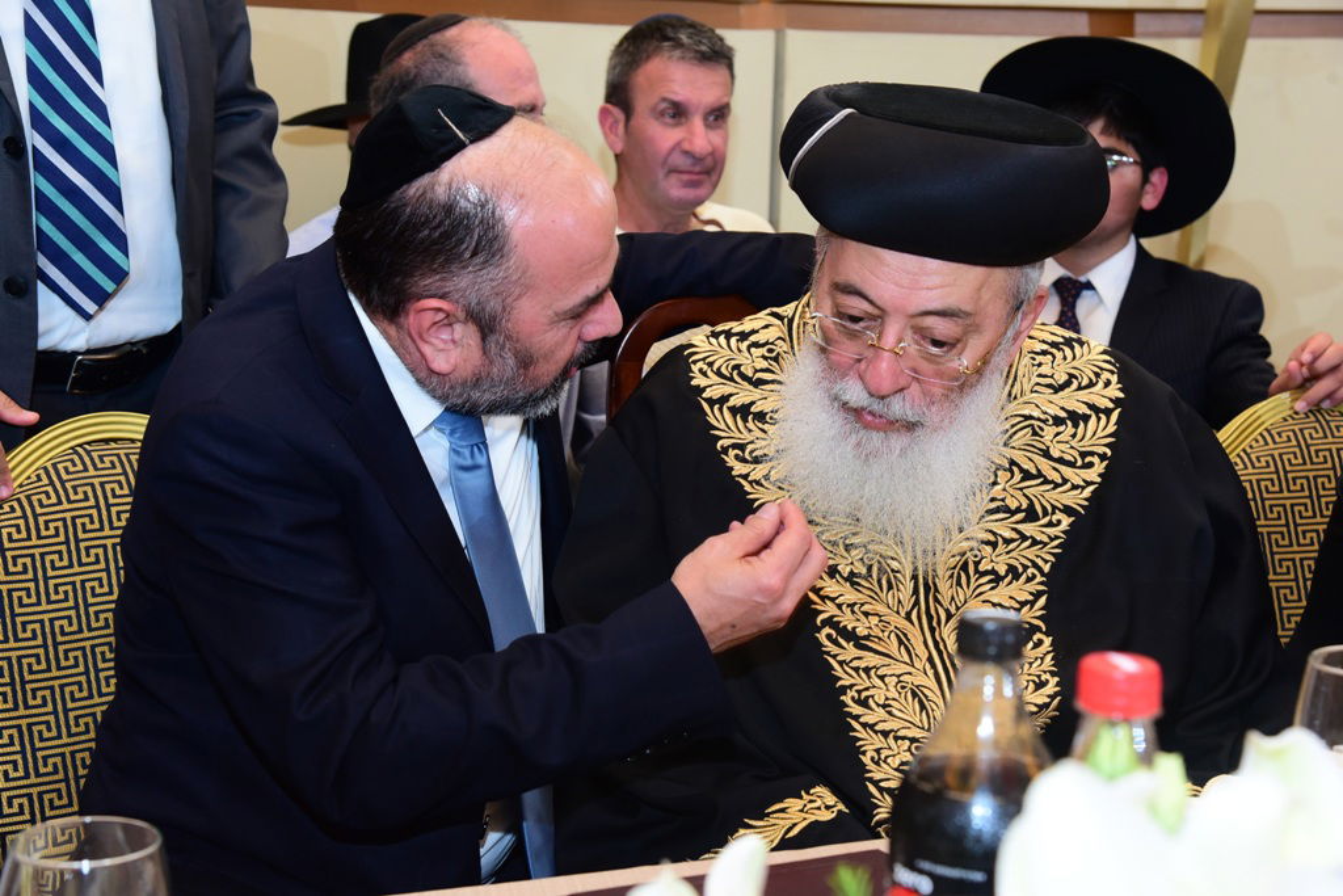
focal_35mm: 58
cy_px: 448
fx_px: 2164
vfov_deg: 23.4
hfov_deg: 34.5
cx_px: 672
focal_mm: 58
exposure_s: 1/100
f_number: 5.6
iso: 2000
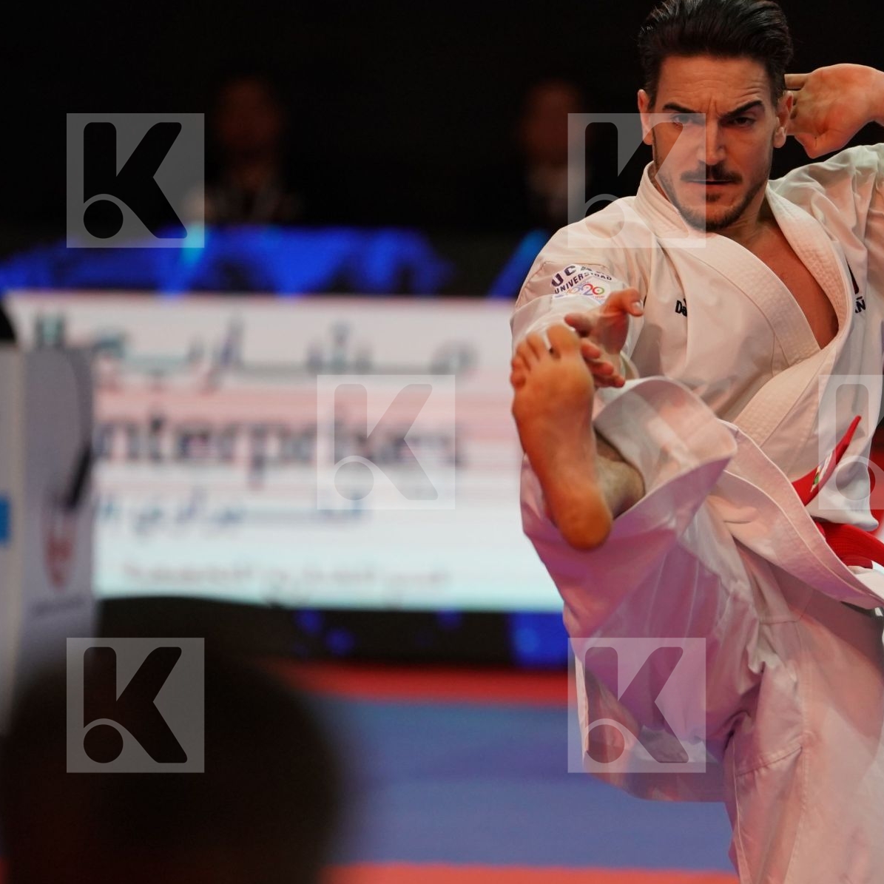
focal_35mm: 384
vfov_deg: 4.6
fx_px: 11095
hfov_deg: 4.6
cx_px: 637
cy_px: 442
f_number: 2.8
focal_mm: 200
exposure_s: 1/500
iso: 1600
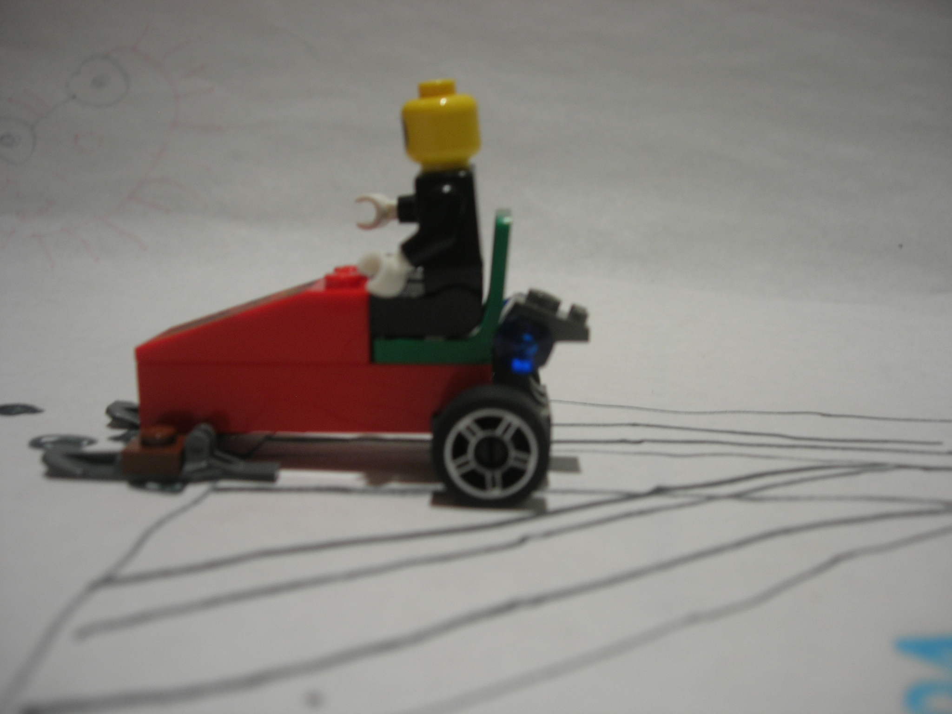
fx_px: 1045
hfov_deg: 49.0
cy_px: 357
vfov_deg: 37.7
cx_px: 476
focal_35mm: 38
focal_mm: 7.8
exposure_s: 1/41.2
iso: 64
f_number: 2.8
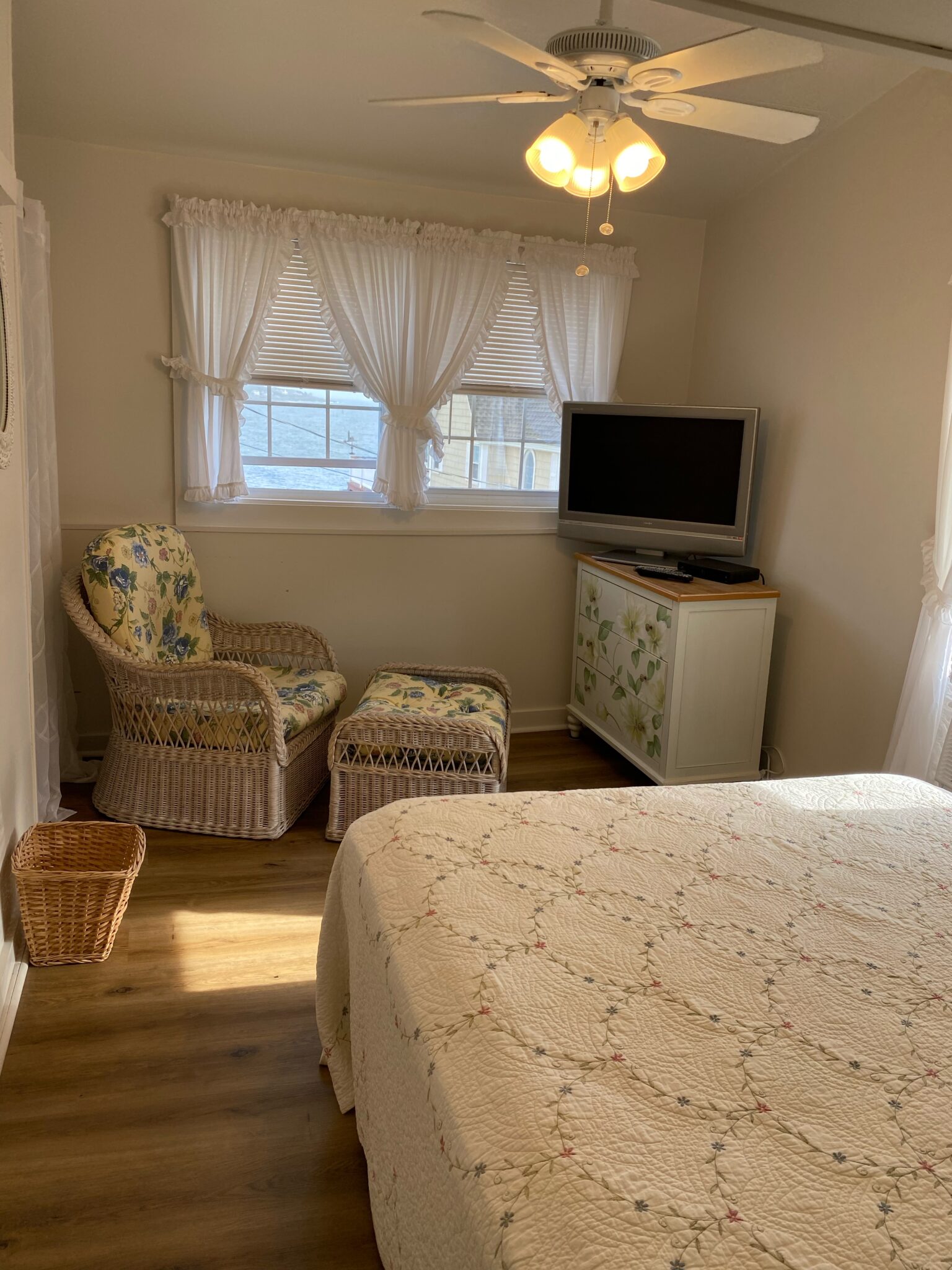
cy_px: 635
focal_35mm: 26
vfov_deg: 67.3
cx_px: 476
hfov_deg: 53.1
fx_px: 953
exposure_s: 1/154
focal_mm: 4.25
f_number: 1.8
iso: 32
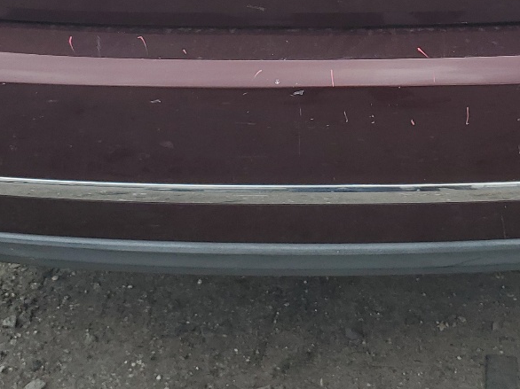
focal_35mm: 71
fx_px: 1066
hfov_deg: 27.3
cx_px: 335
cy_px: -56
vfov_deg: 19.7
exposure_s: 1/1250
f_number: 1.5
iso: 50
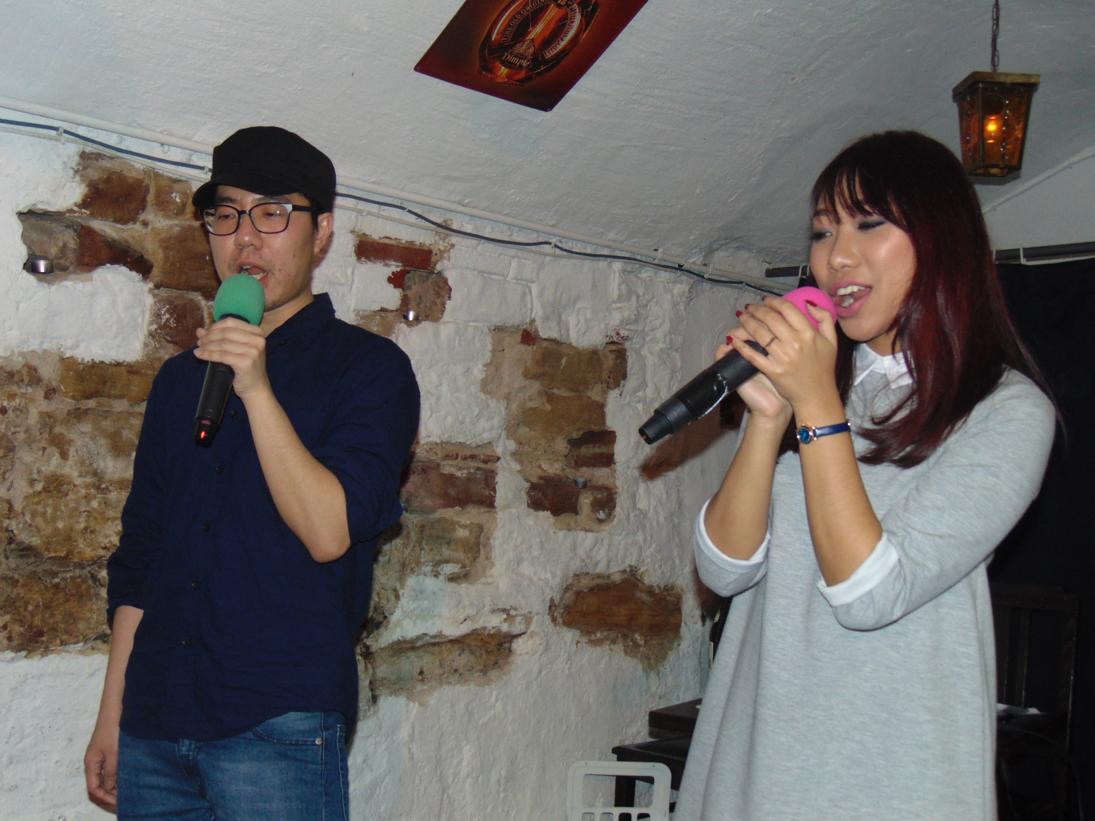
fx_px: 1329
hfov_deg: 44.8
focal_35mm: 42
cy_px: 410
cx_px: 548
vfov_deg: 34.3
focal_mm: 7.6
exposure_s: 1/8
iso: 200
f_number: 3.3
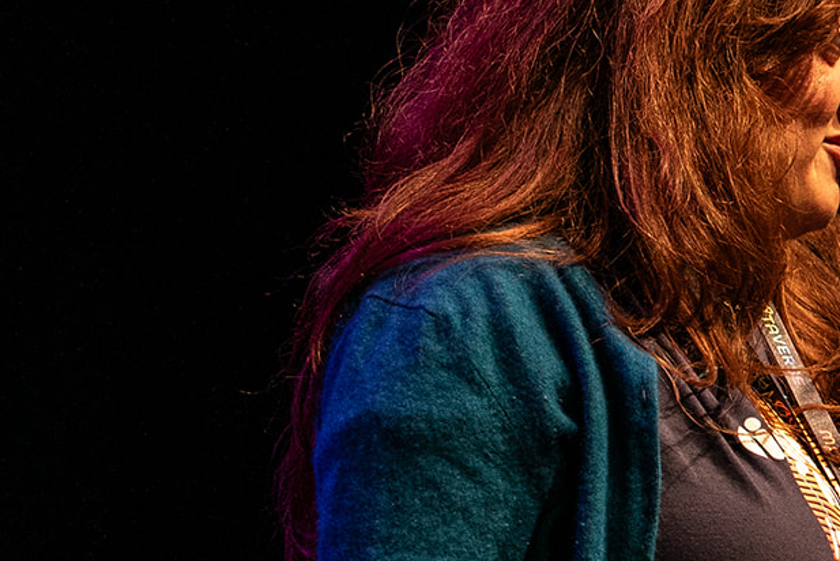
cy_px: 366
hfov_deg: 2.6
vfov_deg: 1.8
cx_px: 1013
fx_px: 18161
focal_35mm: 778
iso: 3200
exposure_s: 1/125
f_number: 5.6
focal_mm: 300
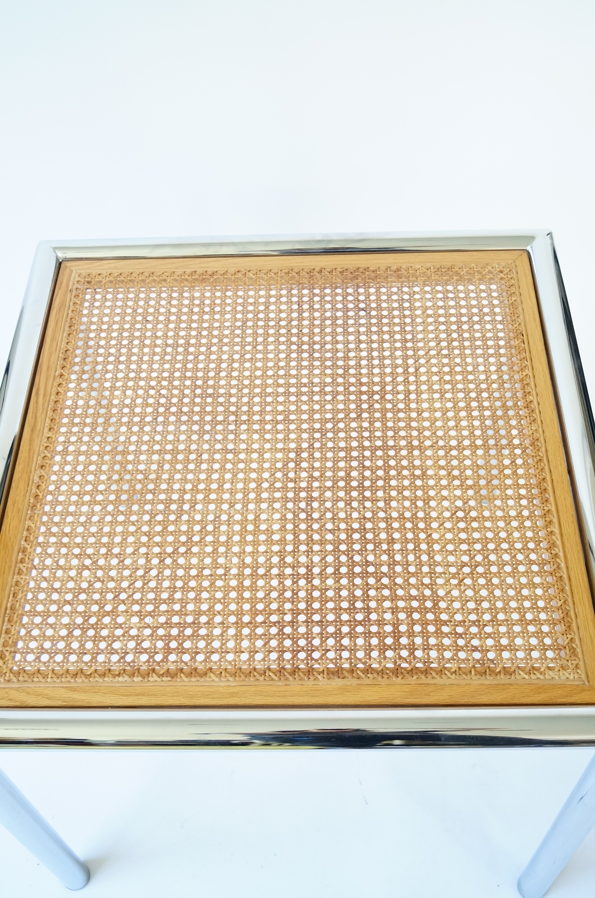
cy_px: 449
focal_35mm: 36
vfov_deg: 53.2
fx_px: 895
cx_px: 298
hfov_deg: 36.8
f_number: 4
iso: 1250
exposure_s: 1/60
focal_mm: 24
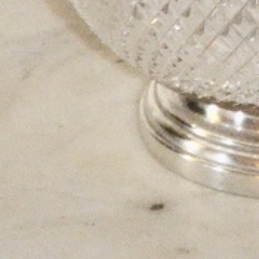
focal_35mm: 479
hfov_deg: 3.7
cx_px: 300
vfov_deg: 3.6
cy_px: -509
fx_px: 4054
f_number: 5.6
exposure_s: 1/60
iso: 3200
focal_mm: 55
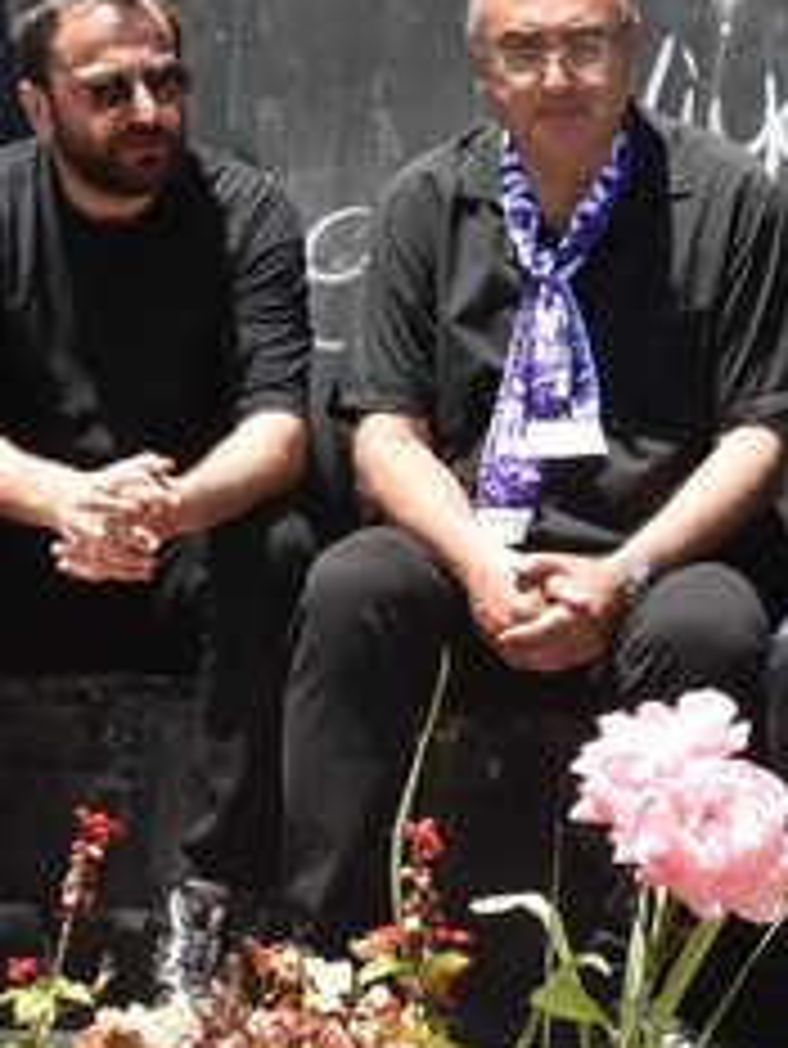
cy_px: 376
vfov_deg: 17.8
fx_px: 3336
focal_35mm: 110
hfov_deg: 13.2
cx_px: 838
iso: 800
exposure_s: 1/500
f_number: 11
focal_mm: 24
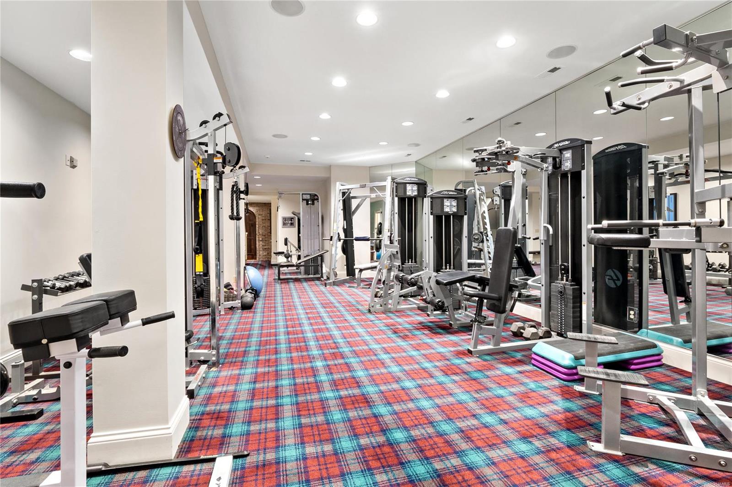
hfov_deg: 96.7
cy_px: 244
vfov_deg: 73.7
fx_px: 325
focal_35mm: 16
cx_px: 366
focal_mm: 8
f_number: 8
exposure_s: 1/8
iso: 400
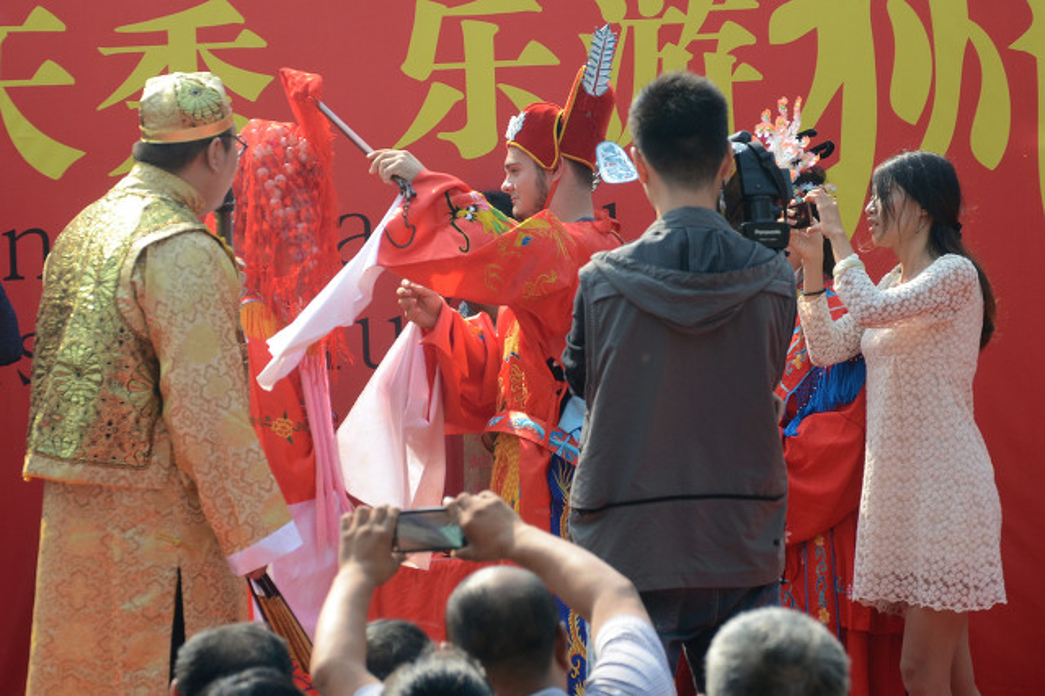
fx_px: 4569
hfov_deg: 13.0
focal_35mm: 158
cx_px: 522
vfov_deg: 8.7
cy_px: 348
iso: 200
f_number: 5.6
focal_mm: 105
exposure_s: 1/320
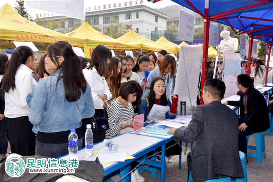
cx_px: 136
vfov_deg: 37.9
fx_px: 265
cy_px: 91
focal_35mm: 35
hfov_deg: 54.4
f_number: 5.6
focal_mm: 35
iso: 125
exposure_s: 1/125
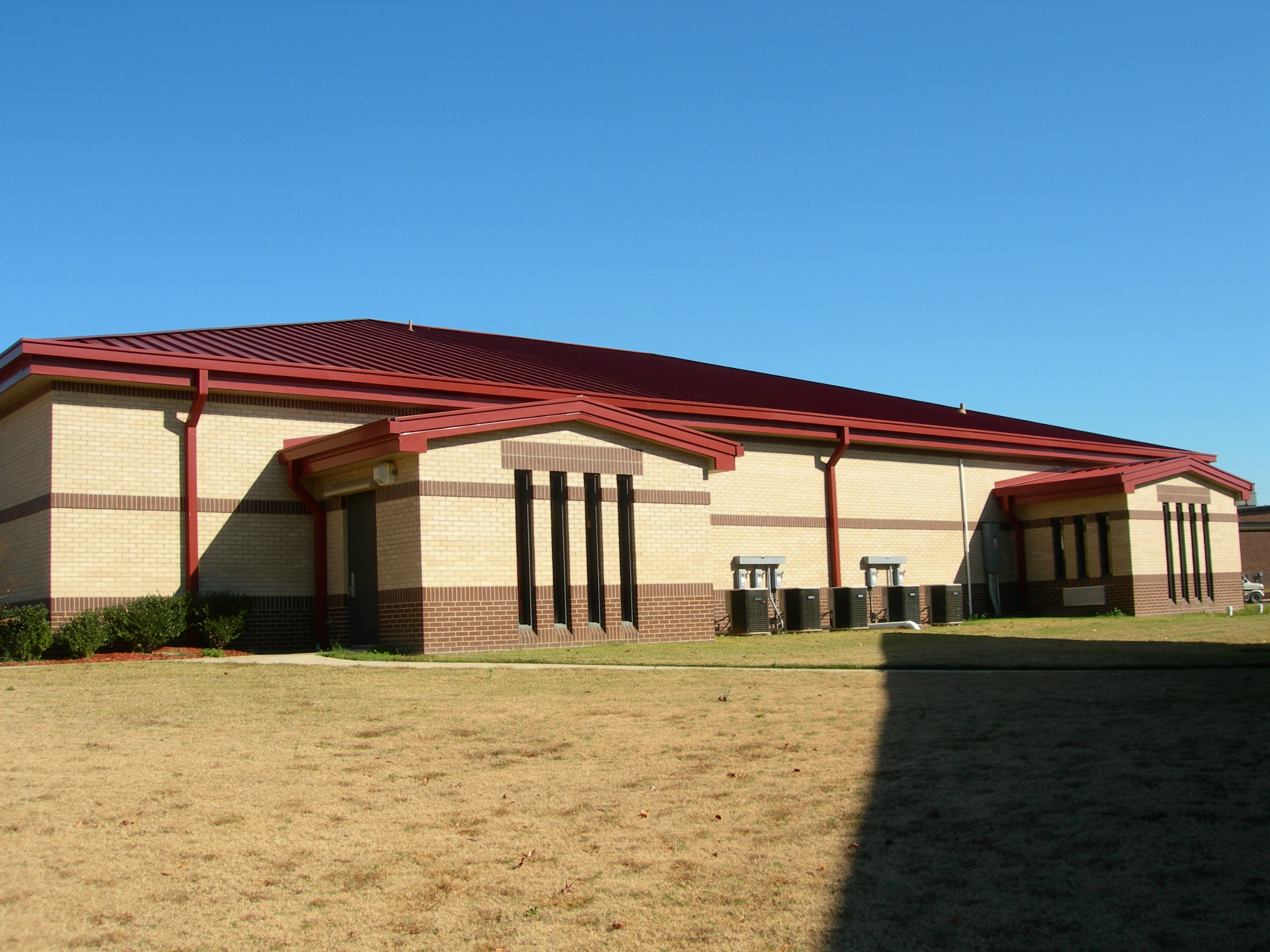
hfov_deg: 49.0
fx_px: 1394
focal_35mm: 38
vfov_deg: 37.7
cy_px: 476
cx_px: 635
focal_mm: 7.8
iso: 50
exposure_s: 1/524
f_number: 4.8
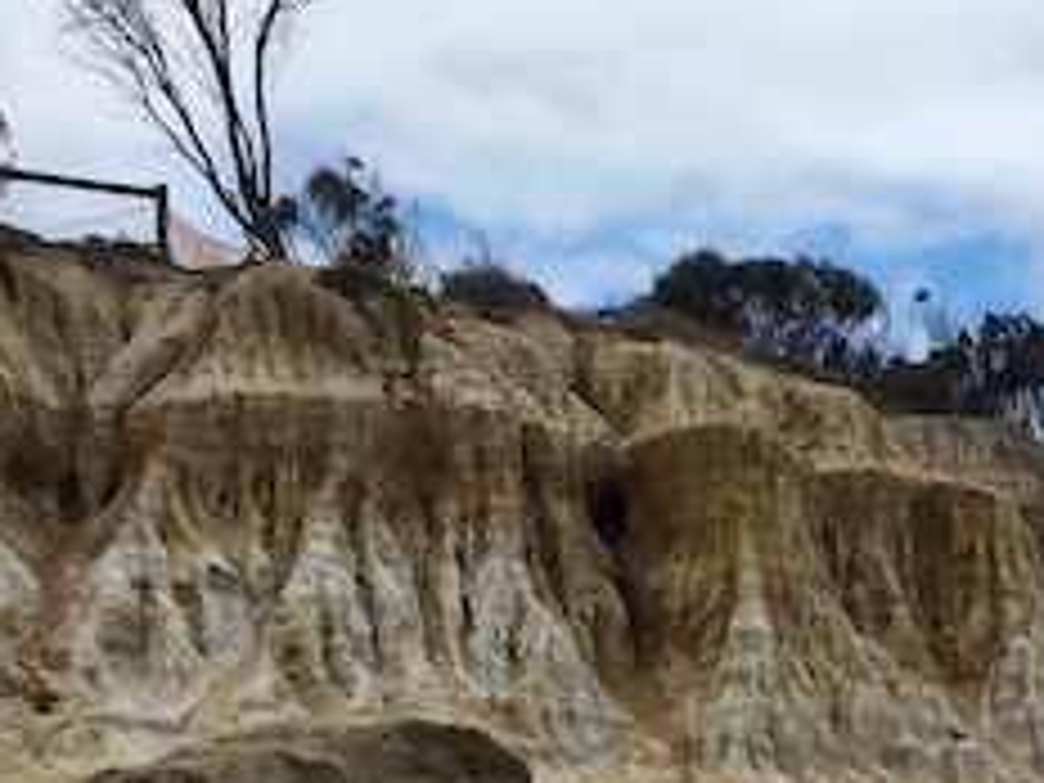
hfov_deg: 19.4
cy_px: 752
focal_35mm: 100
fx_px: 3016
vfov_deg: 14.6
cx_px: 886
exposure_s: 1/2137
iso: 25
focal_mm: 4.15
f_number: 2.2
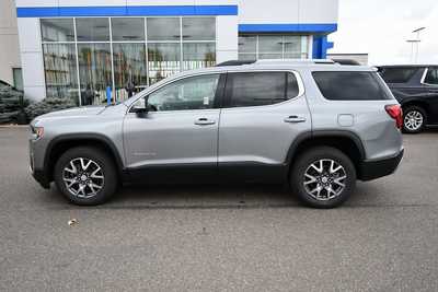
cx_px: 219
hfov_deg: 61.9
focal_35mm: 30
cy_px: 146
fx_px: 365
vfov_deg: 43.6
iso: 450
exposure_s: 1/250
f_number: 5.6
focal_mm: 20
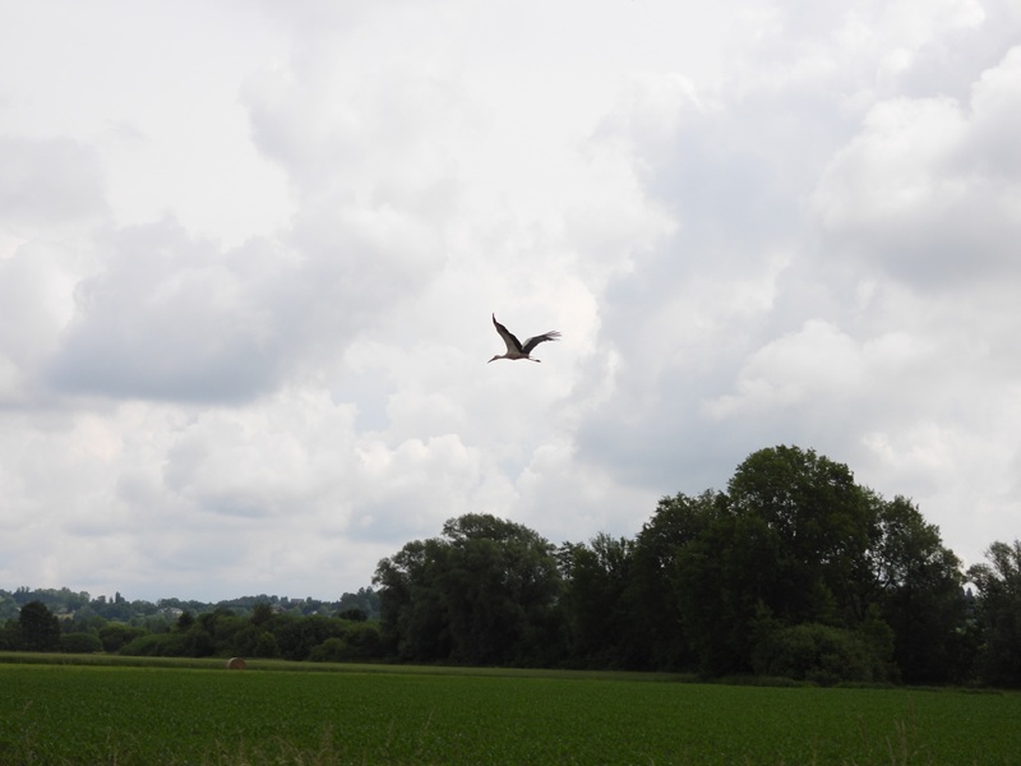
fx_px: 1770
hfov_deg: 32.2
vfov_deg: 24.4
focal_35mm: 60
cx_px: 510
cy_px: 383
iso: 100
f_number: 3.5
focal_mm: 10.7
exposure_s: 1/1600
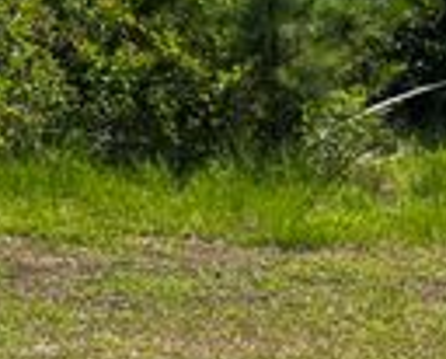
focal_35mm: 99
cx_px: -157
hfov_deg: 17.9
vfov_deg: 14.9
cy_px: -117
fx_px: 1310
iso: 50
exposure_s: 1/3049
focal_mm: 5.1
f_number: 1.6
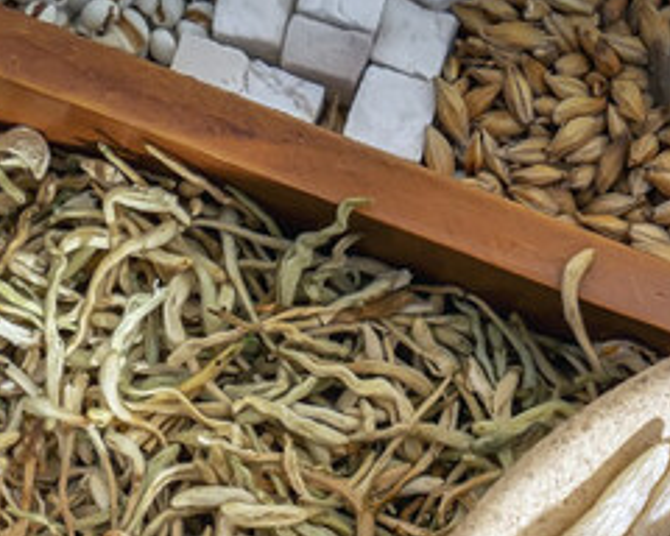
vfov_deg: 10.1
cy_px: 1104
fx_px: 2796
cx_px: 271
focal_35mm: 141
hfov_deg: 13.7
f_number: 8
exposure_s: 1/125
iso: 200
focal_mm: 30
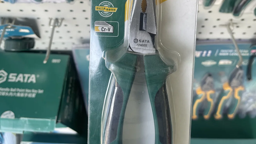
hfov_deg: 51.6
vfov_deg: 28.6
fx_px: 265
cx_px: 131
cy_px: 1
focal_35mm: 39
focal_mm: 5.1
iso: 40
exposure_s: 1/121
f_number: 1.6
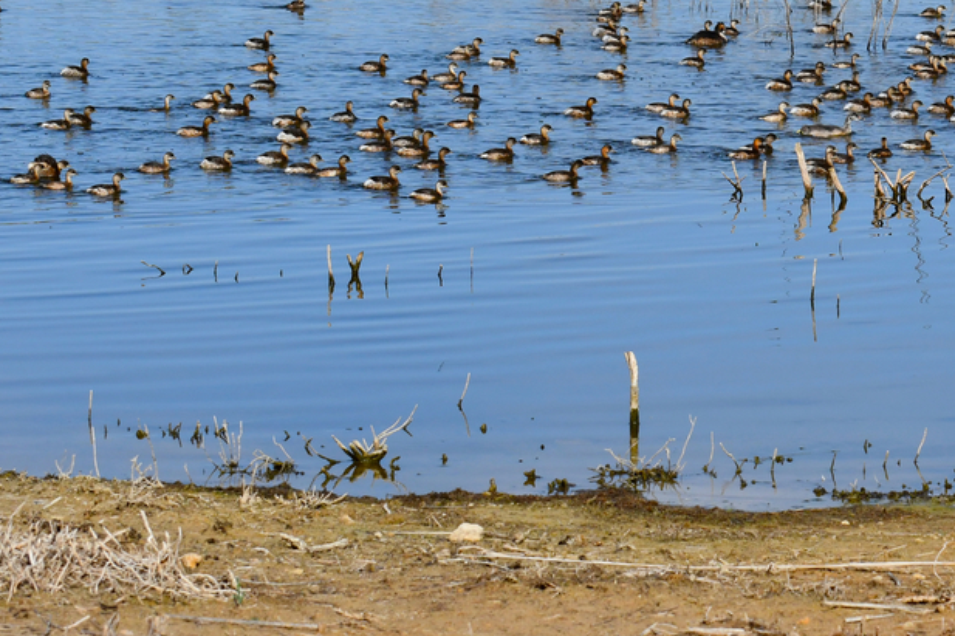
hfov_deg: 10.5
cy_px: 88
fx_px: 5145
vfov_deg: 7.1
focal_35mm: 194
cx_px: 867
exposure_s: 1/2000
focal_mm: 70
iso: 400
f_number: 8
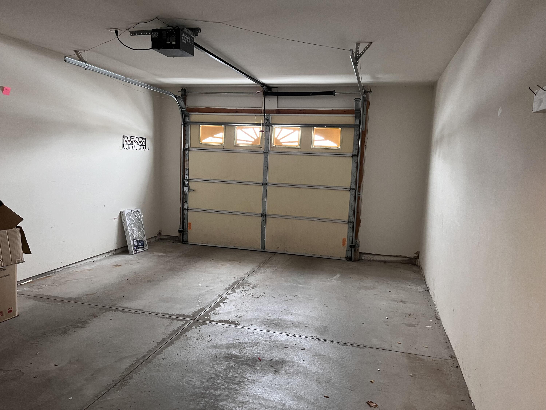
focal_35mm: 26
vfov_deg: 53.1
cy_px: 205
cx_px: 273
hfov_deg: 67.3
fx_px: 410
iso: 320
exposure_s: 1/60
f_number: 1.6
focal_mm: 5.1
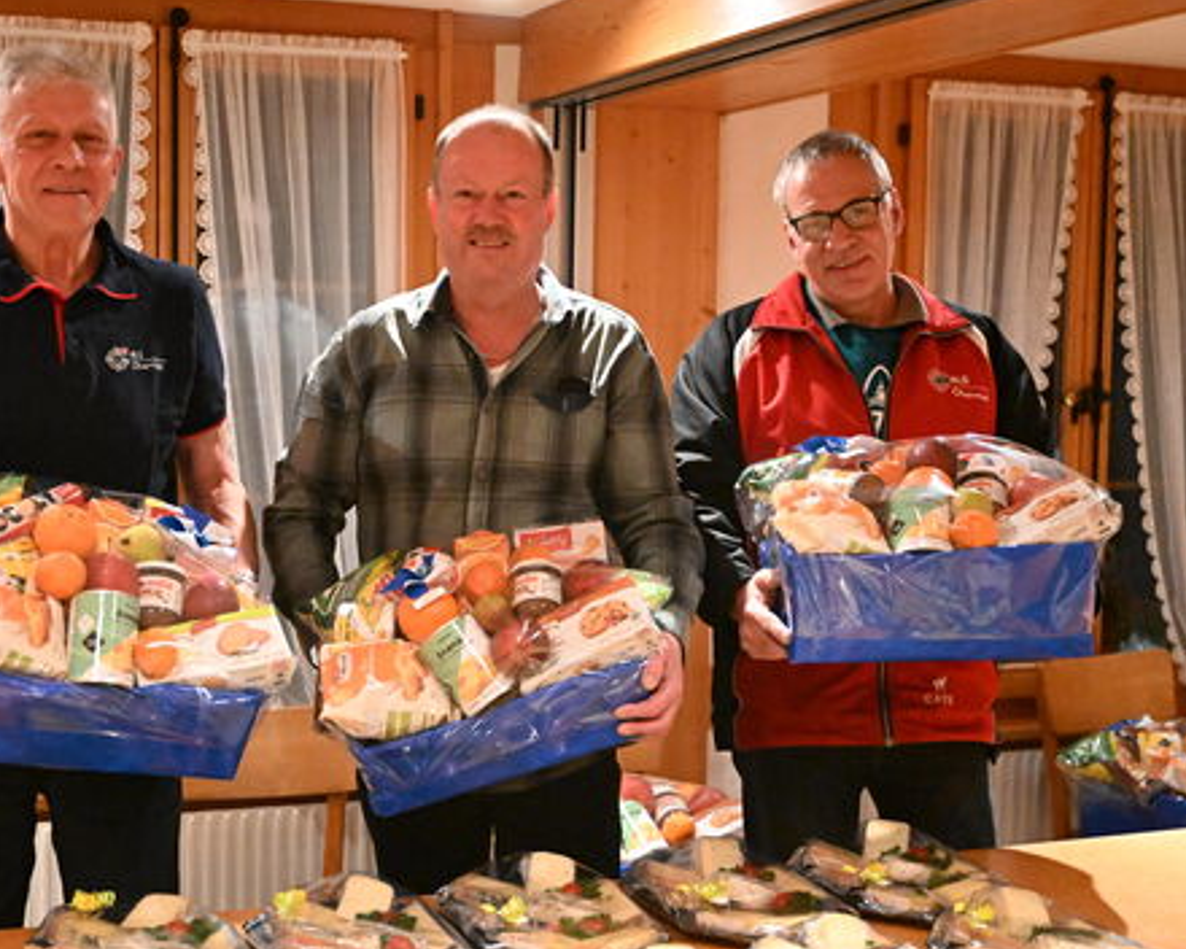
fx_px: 1860
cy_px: 472
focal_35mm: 53
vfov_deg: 28.6
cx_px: 491
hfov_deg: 35.3
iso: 20000
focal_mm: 46
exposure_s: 1/500
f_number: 2.8
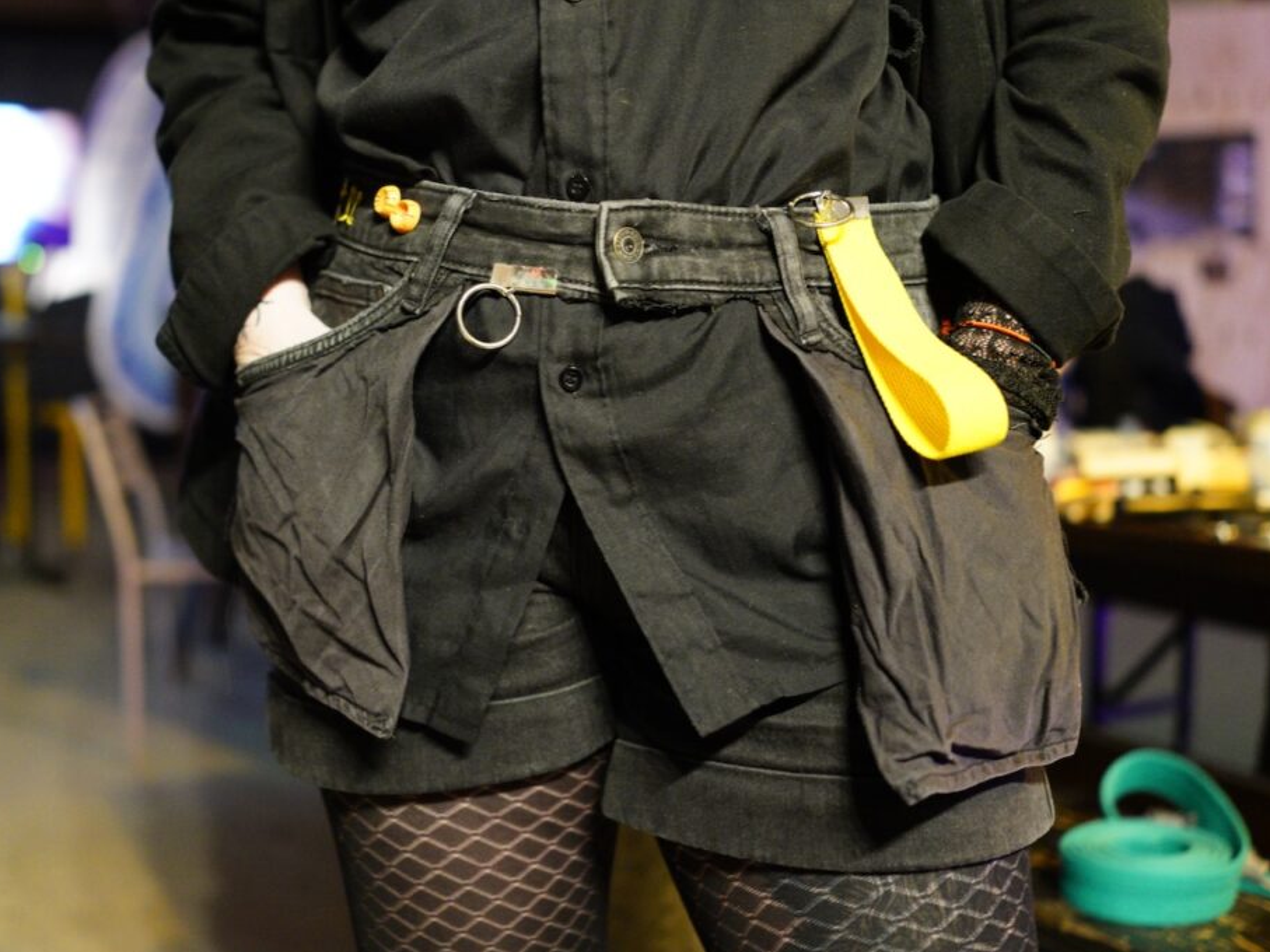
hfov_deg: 48.9
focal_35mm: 38
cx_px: 592
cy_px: 477
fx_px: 1394
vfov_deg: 37.7
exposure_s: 1/100
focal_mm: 35
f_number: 2
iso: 6400
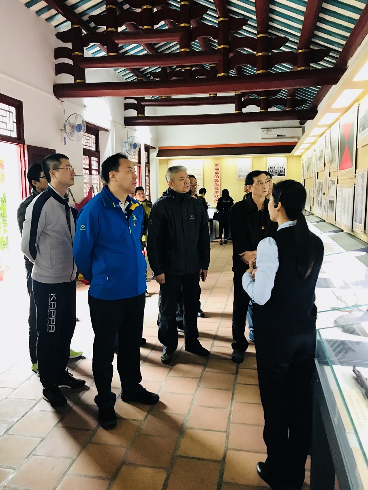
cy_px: 245
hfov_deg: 49.8
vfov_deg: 63.4
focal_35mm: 28
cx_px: 184
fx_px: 397
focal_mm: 3.99
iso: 100
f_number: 1.8
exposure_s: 1/17
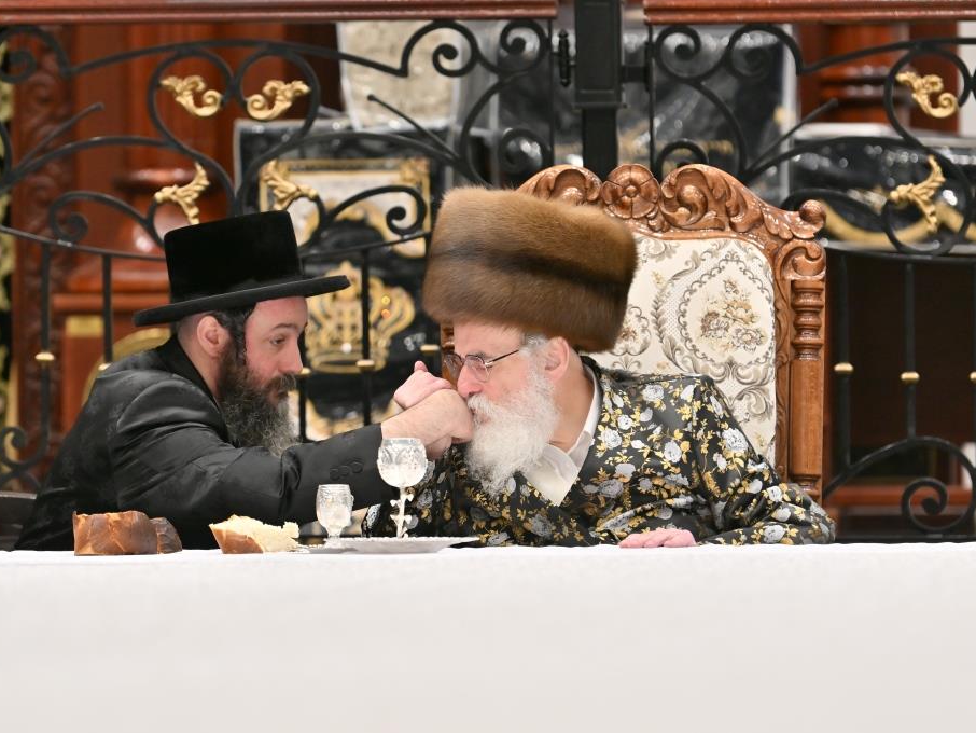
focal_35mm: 277
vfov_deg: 5.4
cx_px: 468
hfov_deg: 7.1
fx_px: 7812
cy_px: 366
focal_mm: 170
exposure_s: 1/500
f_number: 2.8
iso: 320
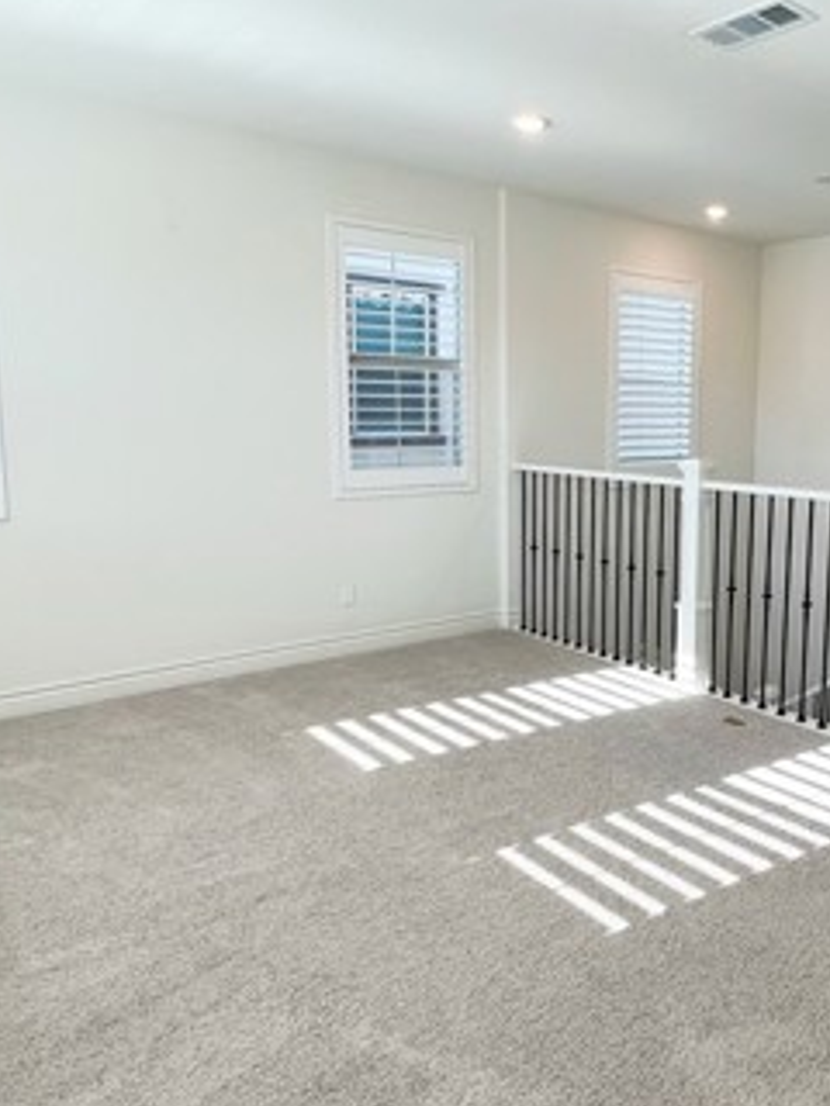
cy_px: 529
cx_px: 629
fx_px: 831
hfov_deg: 50.7
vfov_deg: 67.3
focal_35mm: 26
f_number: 1.8
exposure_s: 1/121
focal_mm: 1.57
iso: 32
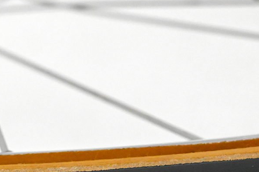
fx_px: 1625
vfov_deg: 6.1
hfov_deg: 9.0
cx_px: -75
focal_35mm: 226
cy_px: -2
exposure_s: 1/640
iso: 11400
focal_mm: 70
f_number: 13
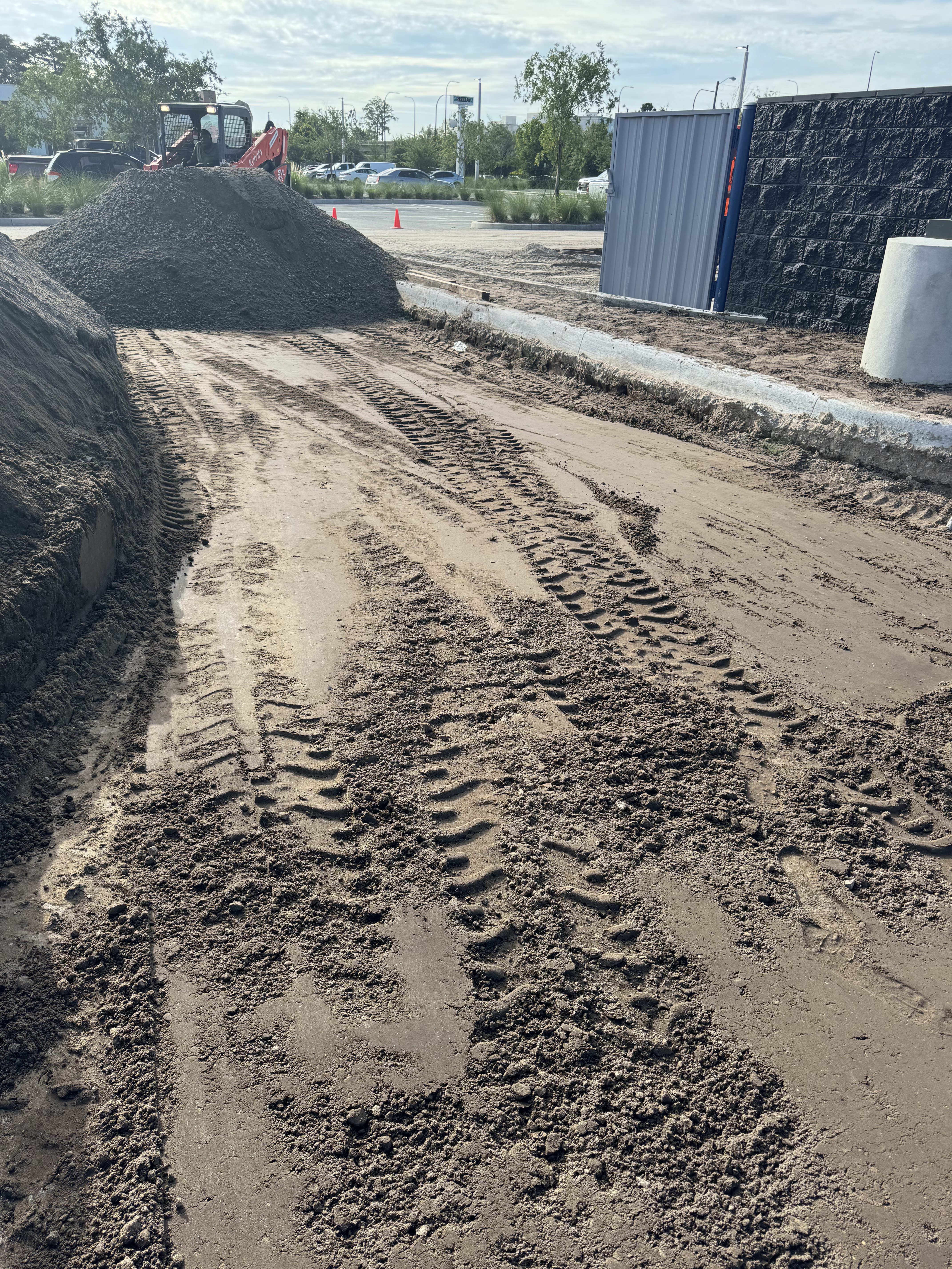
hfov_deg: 56.8
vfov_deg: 71.6
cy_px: 634
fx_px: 880
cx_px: 476
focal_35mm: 24
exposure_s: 1/1524
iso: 80
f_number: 1.78
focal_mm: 6.76
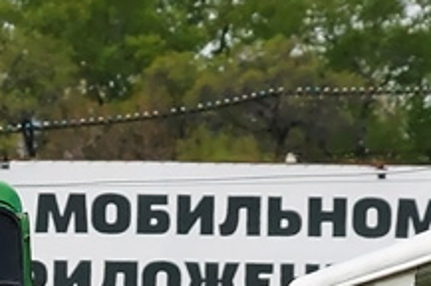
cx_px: 234
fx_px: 10424
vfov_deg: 1.6
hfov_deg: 2.4
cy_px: 298
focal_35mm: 872
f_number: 5.6
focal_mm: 100
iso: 400
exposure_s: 1/1250
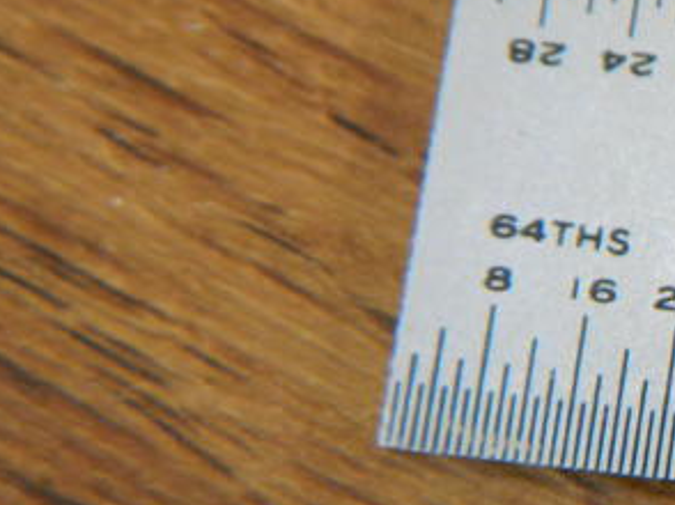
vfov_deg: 13.7
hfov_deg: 15.9
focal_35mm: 108
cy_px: 331
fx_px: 2104
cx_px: 1164
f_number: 3.2
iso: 80
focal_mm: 5.6
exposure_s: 1/40
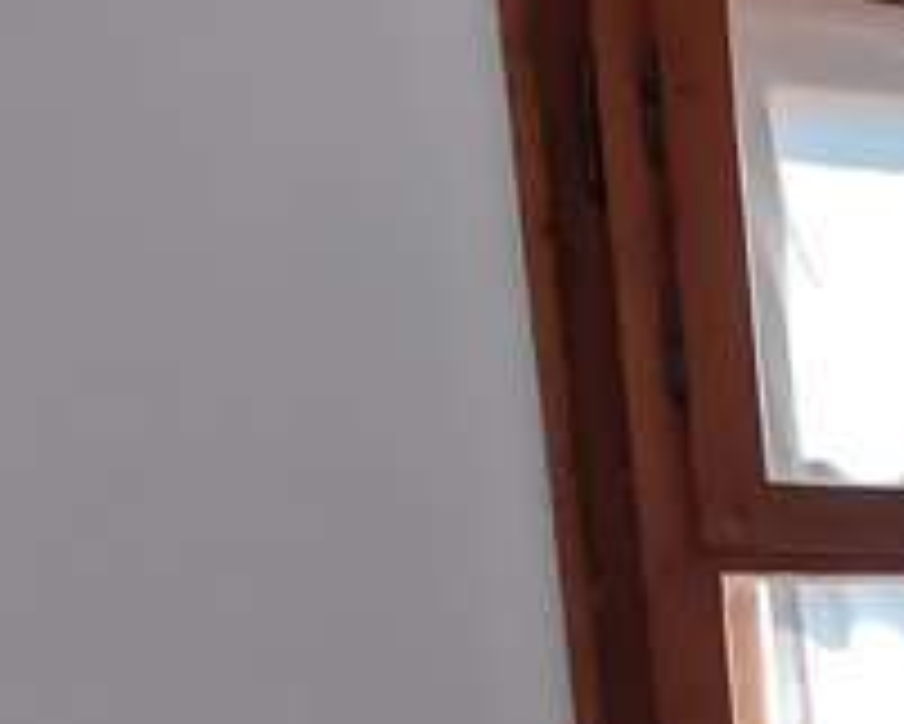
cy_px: 1738
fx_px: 3319
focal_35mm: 124
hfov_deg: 13.3
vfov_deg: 10.7
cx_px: 1826
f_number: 2.2
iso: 125
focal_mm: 2.23
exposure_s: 1/100
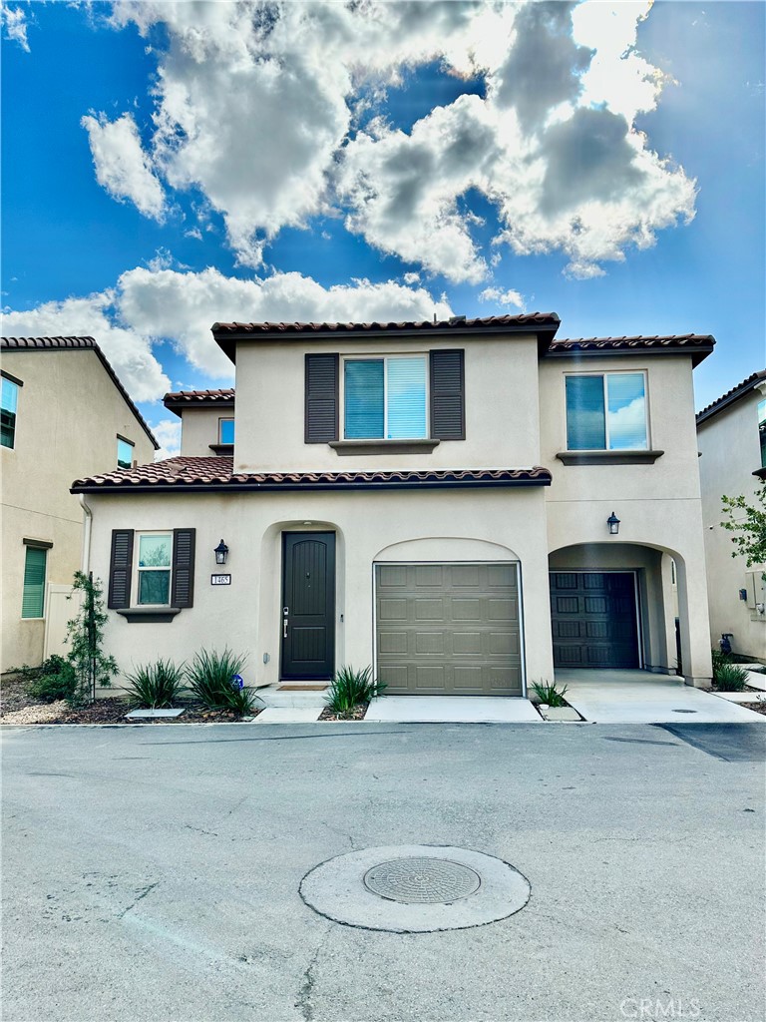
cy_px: 511
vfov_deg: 71.6
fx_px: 708
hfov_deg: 56.8
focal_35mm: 24
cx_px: 383
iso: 80
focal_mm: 6.86
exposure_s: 1/5525
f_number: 1.78
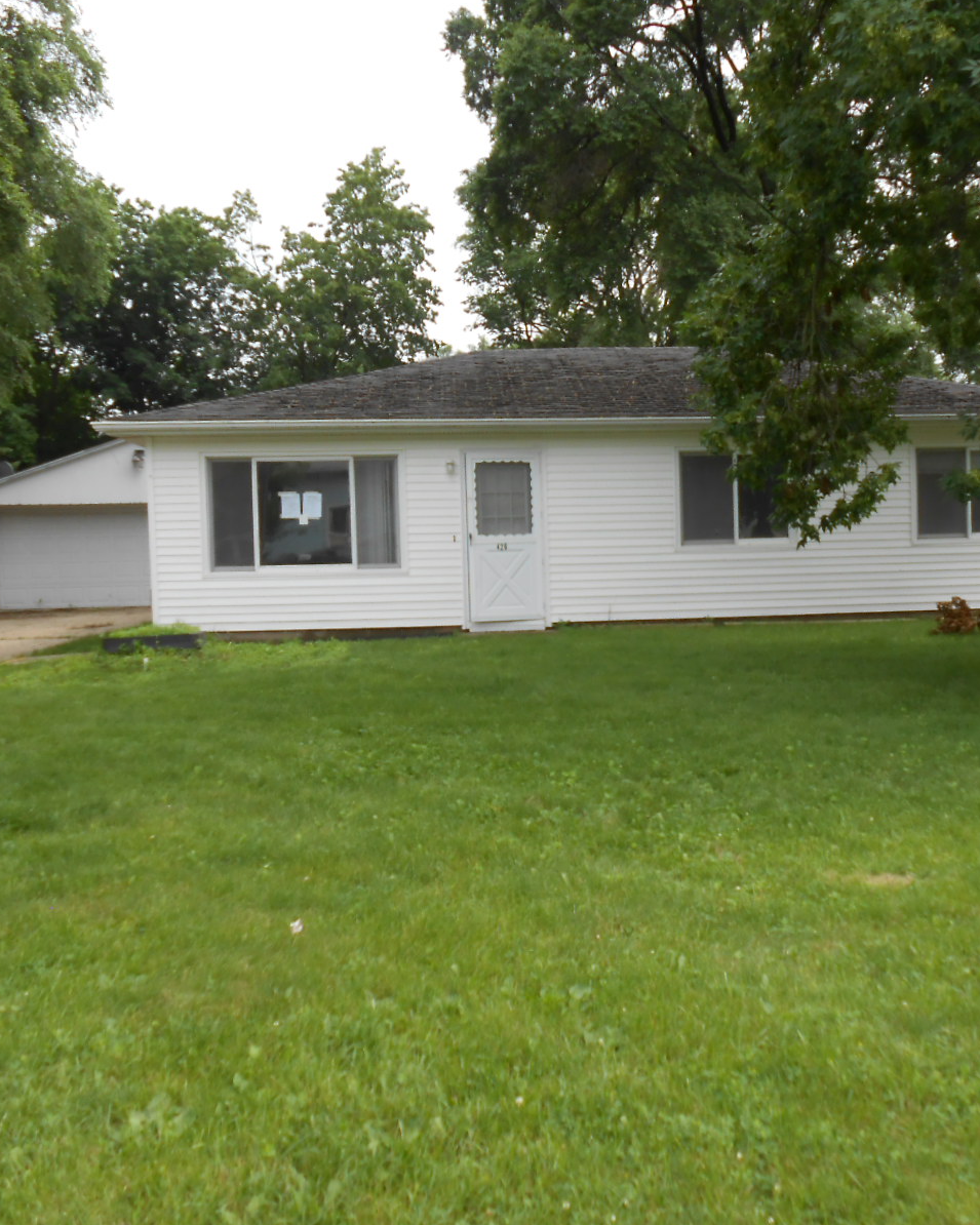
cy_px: 610
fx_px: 1233
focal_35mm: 34
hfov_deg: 43.0
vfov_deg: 52.8
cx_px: 607
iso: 80
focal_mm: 4.6
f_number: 3.5
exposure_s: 1/250
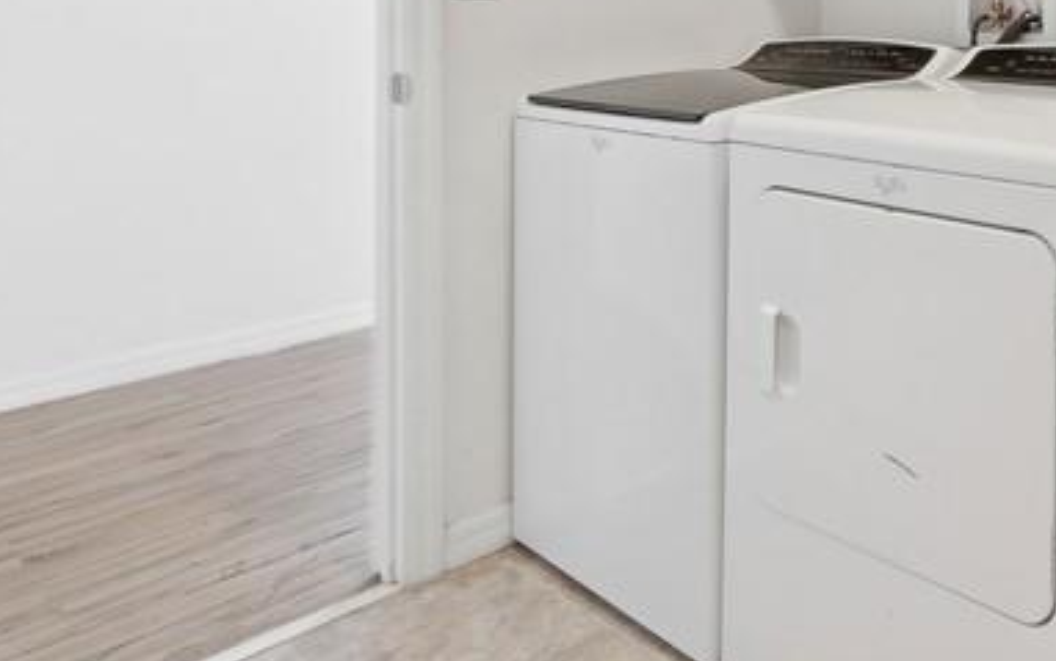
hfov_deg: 49.2
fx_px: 921
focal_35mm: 32
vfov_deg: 36.3
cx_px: 1048
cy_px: 33
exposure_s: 1/2
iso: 200
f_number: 9
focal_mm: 10
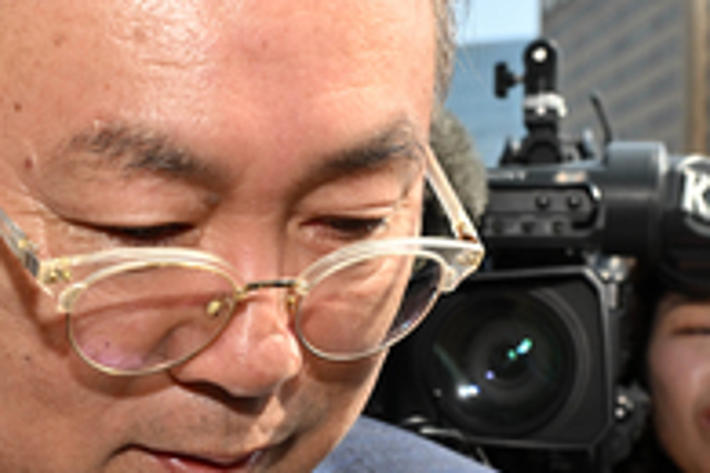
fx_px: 1361
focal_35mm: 69
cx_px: 153
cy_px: 384
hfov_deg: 28.7
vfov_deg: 19.5
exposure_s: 1/2000
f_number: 5.6
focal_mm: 24
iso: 500
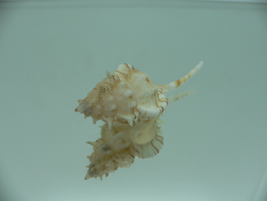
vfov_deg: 40.7
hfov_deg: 52.6
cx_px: 134
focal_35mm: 35
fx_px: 270
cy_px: 100
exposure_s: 1/80
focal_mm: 4.6
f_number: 2.8
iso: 80
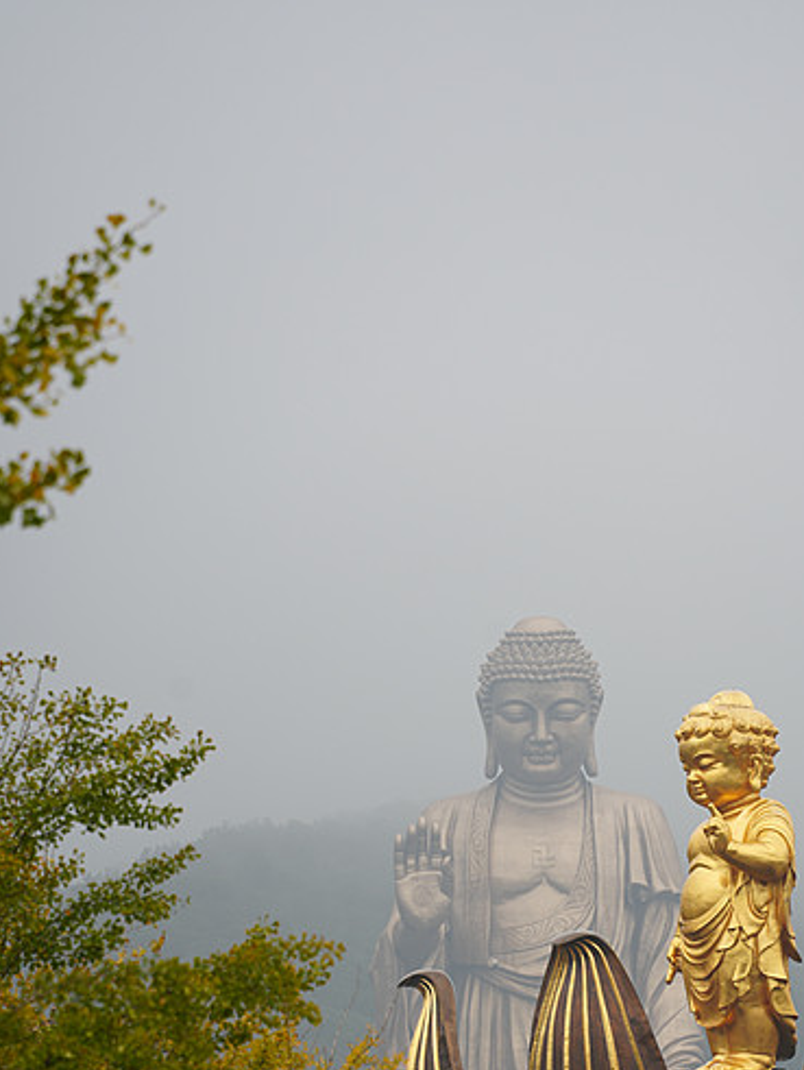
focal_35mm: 313
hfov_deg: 4.8
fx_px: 9680
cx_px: 563
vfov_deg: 6.3
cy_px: 870
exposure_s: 1/200
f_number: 5.6
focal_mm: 200
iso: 125
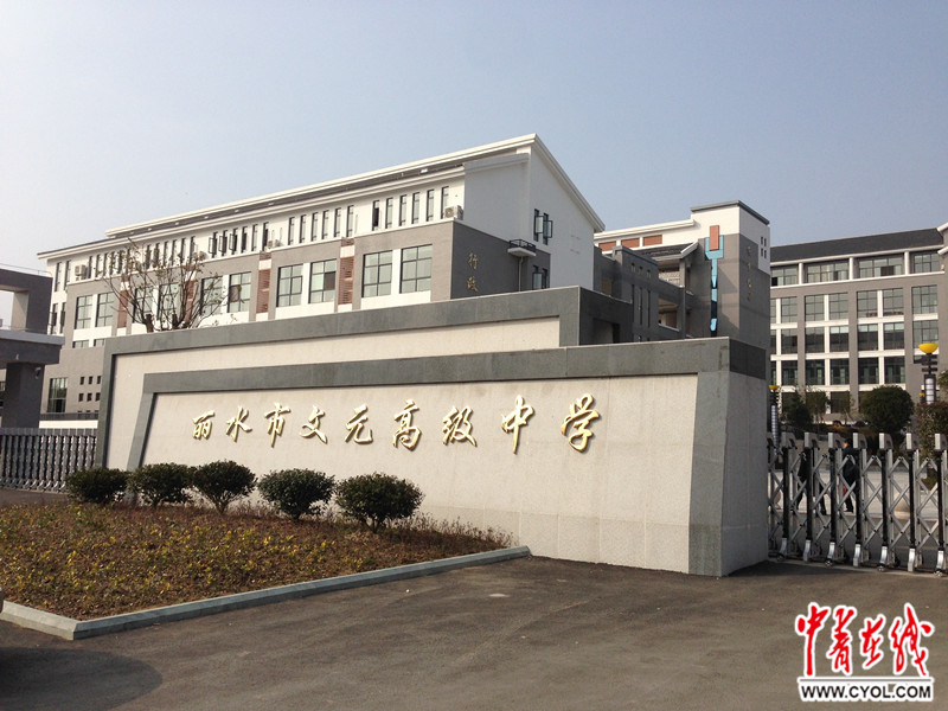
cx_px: 474
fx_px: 904
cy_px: 356
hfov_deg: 55.4
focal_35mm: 33
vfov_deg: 42.9
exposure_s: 1/1869
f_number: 2.4
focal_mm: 4.12
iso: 50
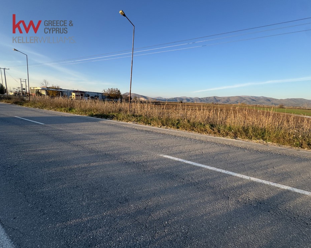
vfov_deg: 84.0
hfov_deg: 96.7
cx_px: 163
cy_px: 122
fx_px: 138
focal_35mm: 15
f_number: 2.2
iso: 50
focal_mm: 2.22
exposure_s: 1/610
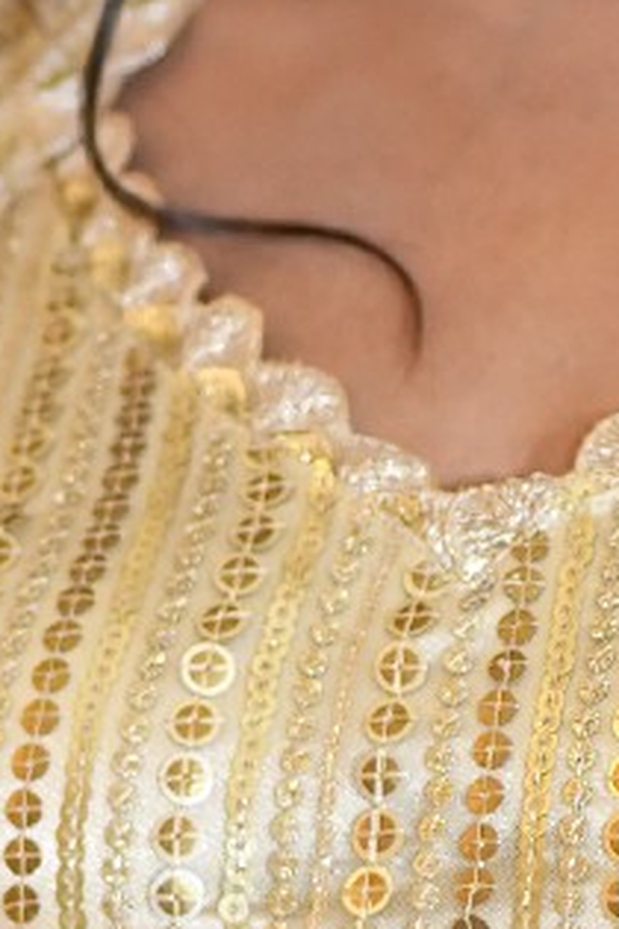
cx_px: 628
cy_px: 849
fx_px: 14623
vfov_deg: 3.6
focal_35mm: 567
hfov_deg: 2.4
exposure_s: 1/160
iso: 800
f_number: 1.8
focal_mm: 85
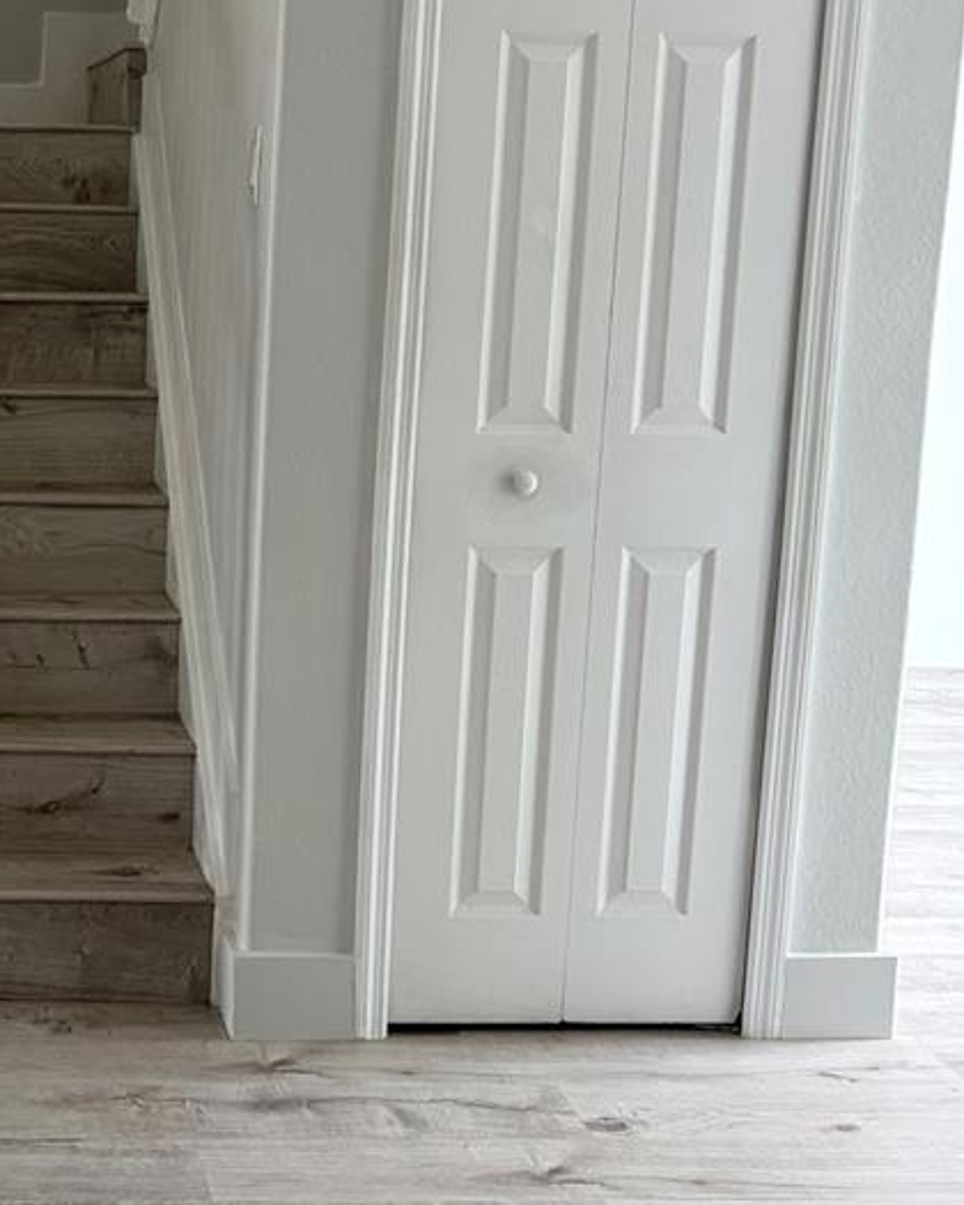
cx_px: -34
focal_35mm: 58
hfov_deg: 24.8
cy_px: 562
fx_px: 2068
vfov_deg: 32.5
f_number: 1.6
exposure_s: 1/120
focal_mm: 5.96
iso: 100
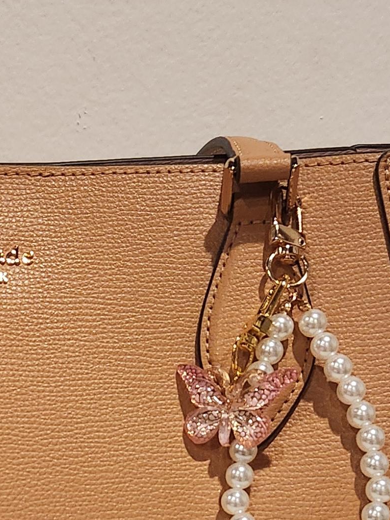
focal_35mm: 88
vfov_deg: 21.1
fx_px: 1322
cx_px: -53
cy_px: 585
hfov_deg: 16.2
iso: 500
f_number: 1.8
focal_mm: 5.4
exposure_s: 1/120
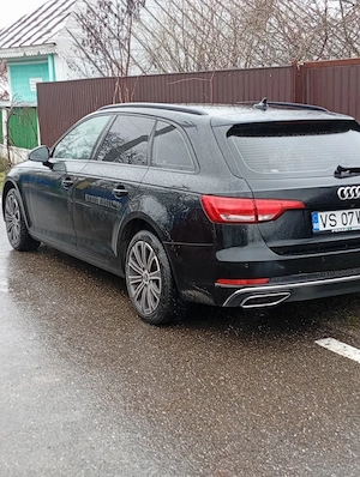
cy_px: 238
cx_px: 180
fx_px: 746
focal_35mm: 54
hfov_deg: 27.1
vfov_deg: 35.5
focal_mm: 3.98
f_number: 1.8
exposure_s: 1/50.3
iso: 70
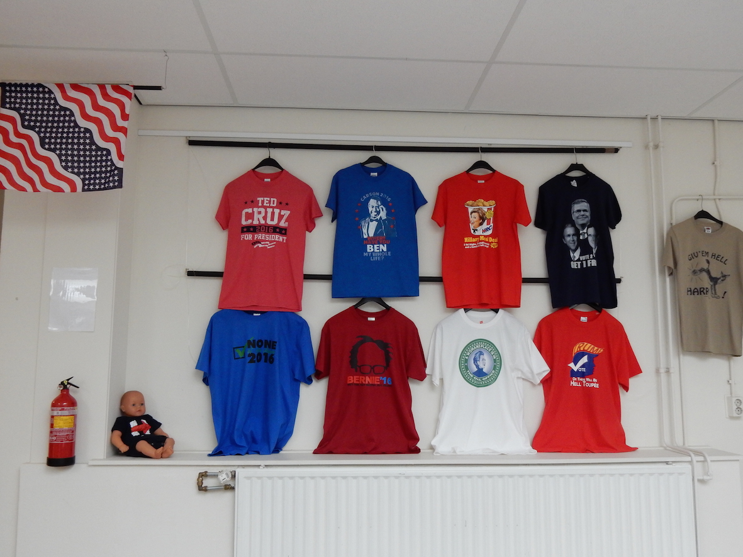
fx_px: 644
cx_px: 372
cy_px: 278
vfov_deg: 46.8
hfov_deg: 60.0
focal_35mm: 30
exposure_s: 1/25
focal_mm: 5.4
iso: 400
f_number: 4
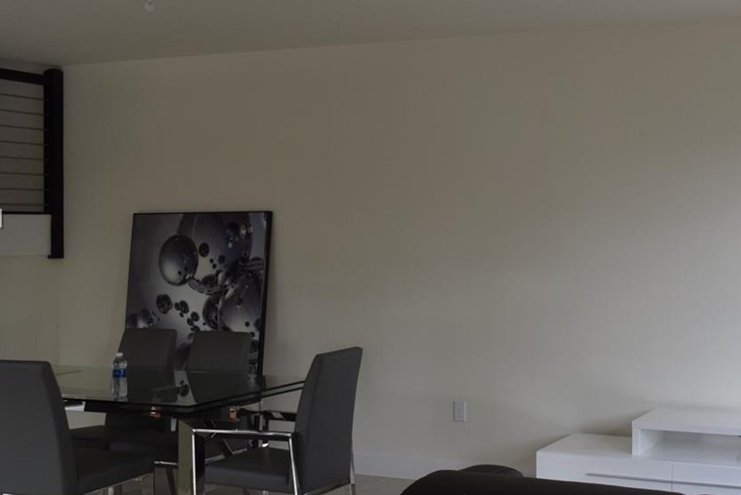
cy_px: 221
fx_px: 1071
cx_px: 584
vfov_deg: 26.0
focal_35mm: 52
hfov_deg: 36.9
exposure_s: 1/80
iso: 400
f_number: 4.5
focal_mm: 18
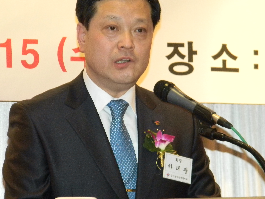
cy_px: 100
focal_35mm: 192
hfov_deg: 10.3
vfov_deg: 7.7
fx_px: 1470
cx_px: 114
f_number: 5
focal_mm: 26.8
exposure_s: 1/30
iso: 800
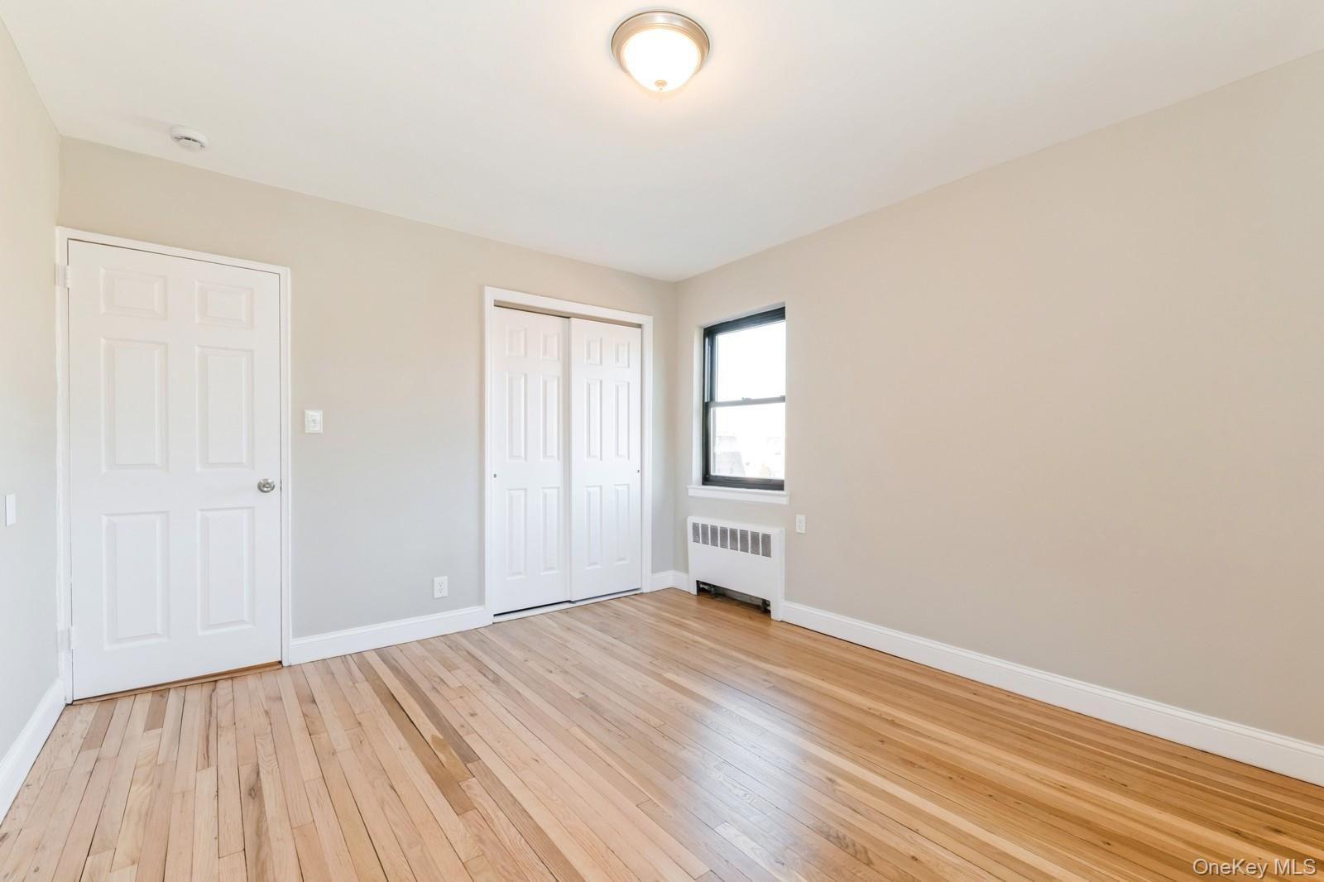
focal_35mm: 15
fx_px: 552
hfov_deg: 100.4
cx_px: 662
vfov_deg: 77.3
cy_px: 441
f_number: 14
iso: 640
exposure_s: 1/13
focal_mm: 15
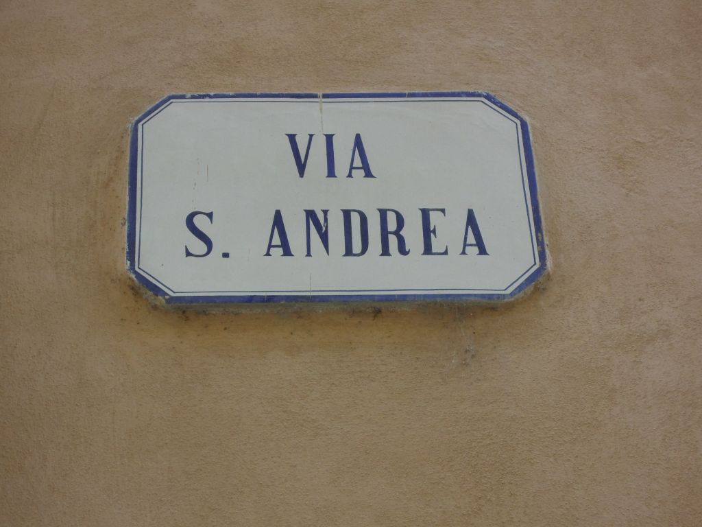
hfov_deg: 19.6
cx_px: 351
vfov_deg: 14.8
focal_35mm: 100
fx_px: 2028
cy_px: 264
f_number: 4.9
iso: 400
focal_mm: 17.9
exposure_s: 1/60
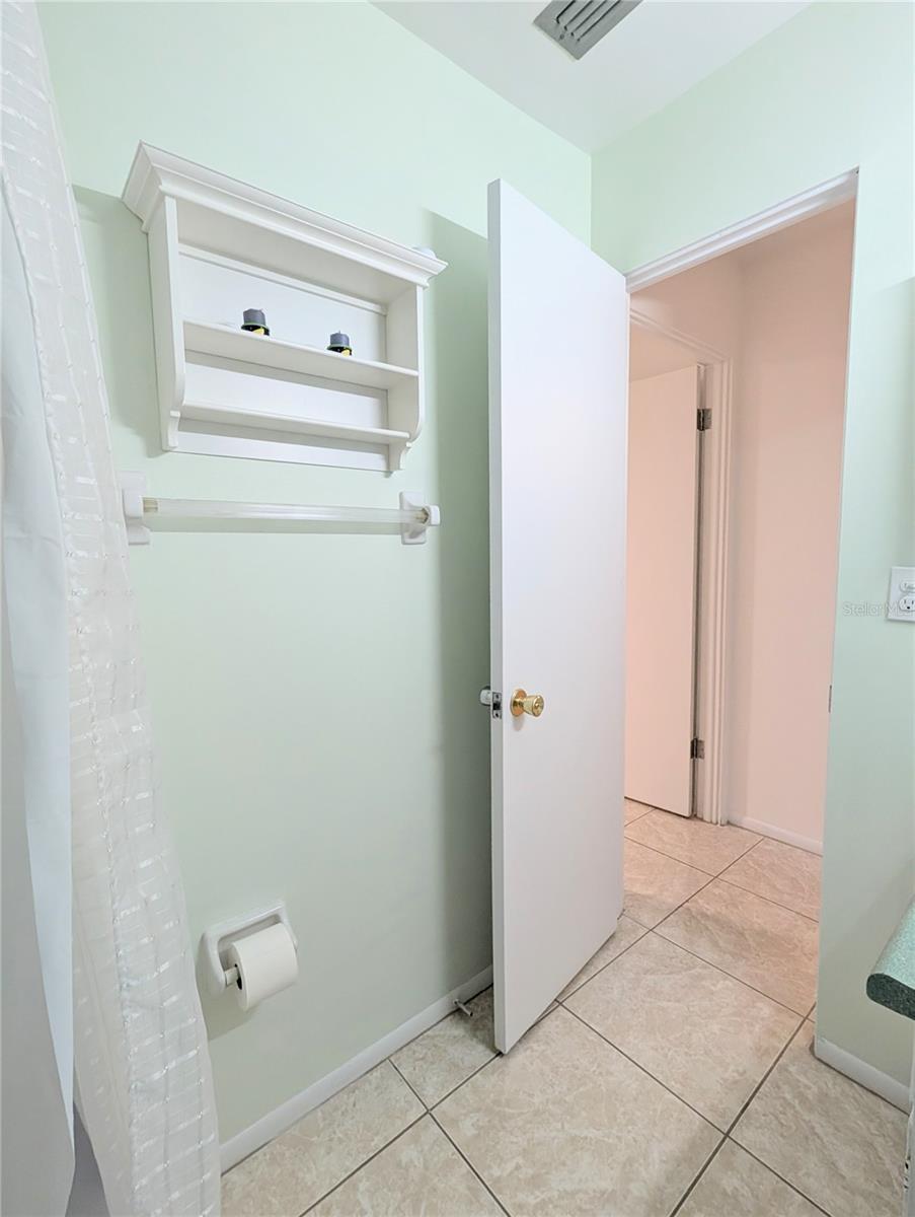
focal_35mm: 12
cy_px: 608
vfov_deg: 110.5
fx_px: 422
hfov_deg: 94.6
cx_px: 458
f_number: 1.7
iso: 257
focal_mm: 2.02
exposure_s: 1/120
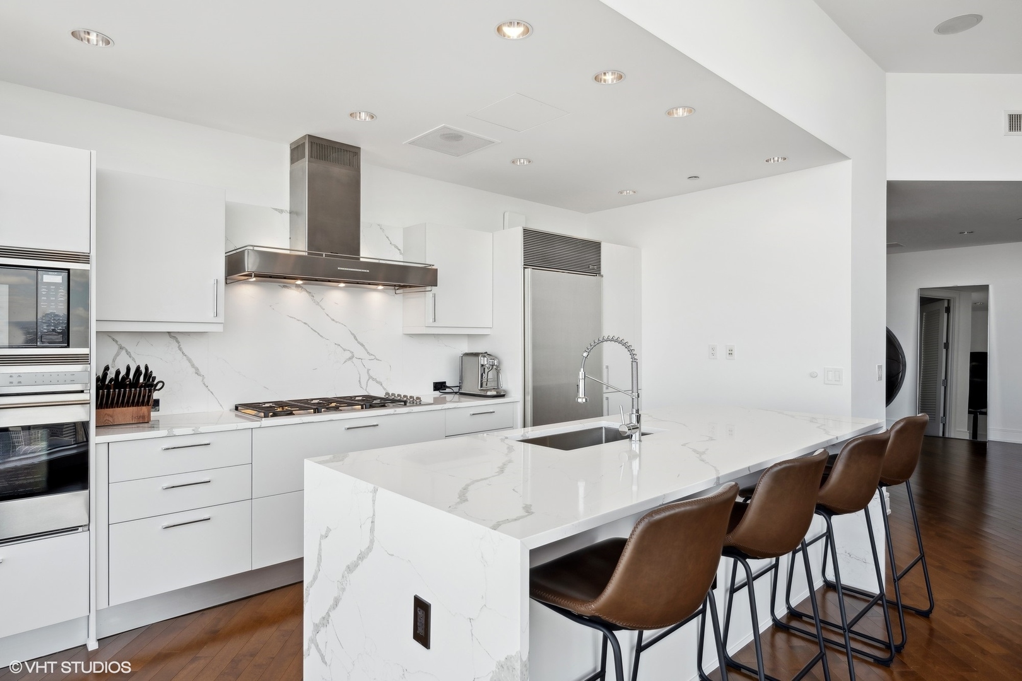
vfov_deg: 63.2
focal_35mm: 20
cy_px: 340
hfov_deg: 85.4
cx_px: 511
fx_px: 554
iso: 200
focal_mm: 19.5
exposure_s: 1/45
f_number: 9.5
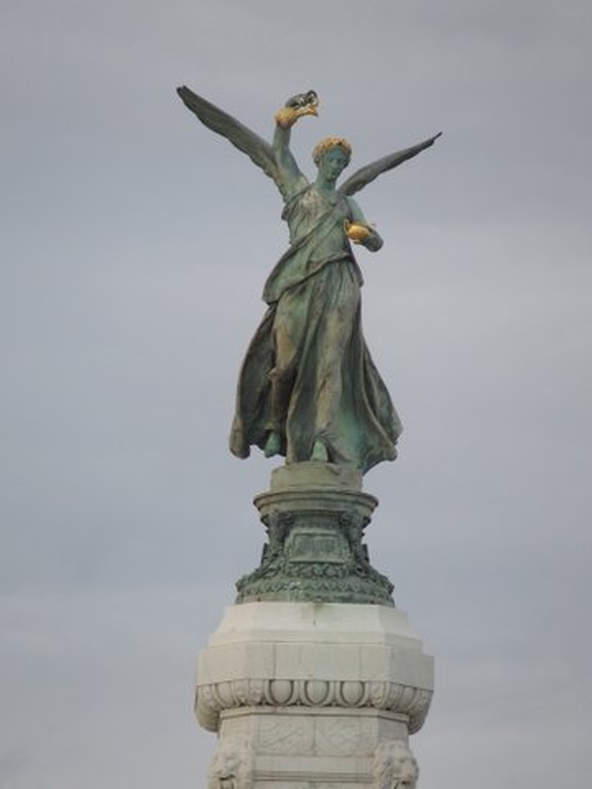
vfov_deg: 6.6
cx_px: 296
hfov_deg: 5.0
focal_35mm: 300
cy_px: 394
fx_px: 6841
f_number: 2.8
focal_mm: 64.3
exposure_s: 1/500
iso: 100
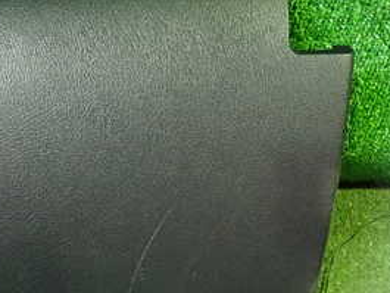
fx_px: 766
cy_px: 177
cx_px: -6
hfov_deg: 26.9
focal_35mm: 68
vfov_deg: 21.6
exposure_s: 1/25
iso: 800
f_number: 2.3
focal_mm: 5.4
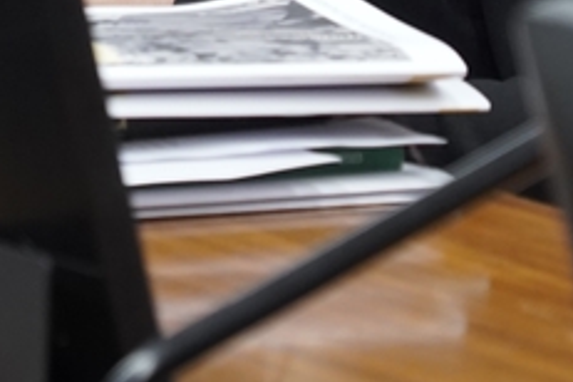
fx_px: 12287
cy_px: -332
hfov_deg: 2.7
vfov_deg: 1.8
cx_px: -22
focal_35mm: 772
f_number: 6.3
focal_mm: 198
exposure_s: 1/125
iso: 3200
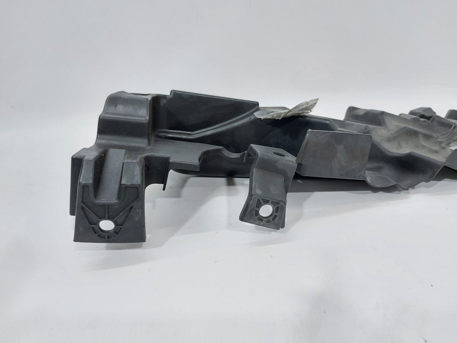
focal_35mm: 24
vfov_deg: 56.8
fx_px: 317
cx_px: 228
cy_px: 172
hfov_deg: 71.6
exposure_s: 1/50
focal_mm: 5.23
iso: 80
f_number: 1.8
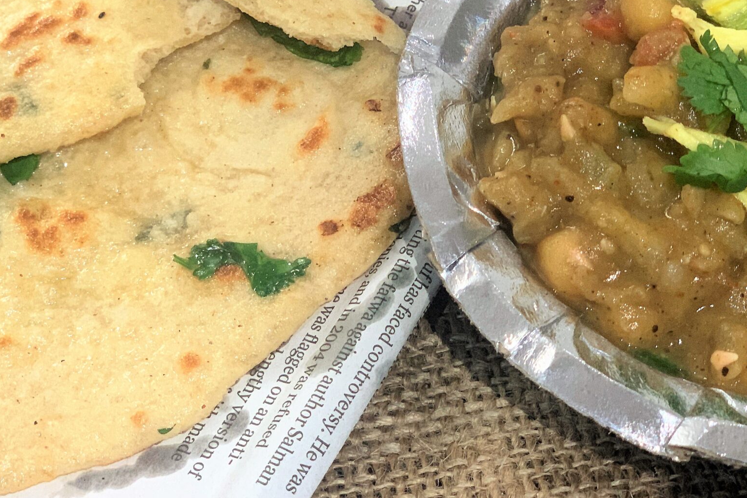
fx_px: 1868
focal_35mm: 90
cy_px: 133
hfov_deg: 22.6
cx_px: 409
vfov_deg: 15.1
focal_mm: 6
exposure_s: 1/50
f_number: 2.4
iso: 160
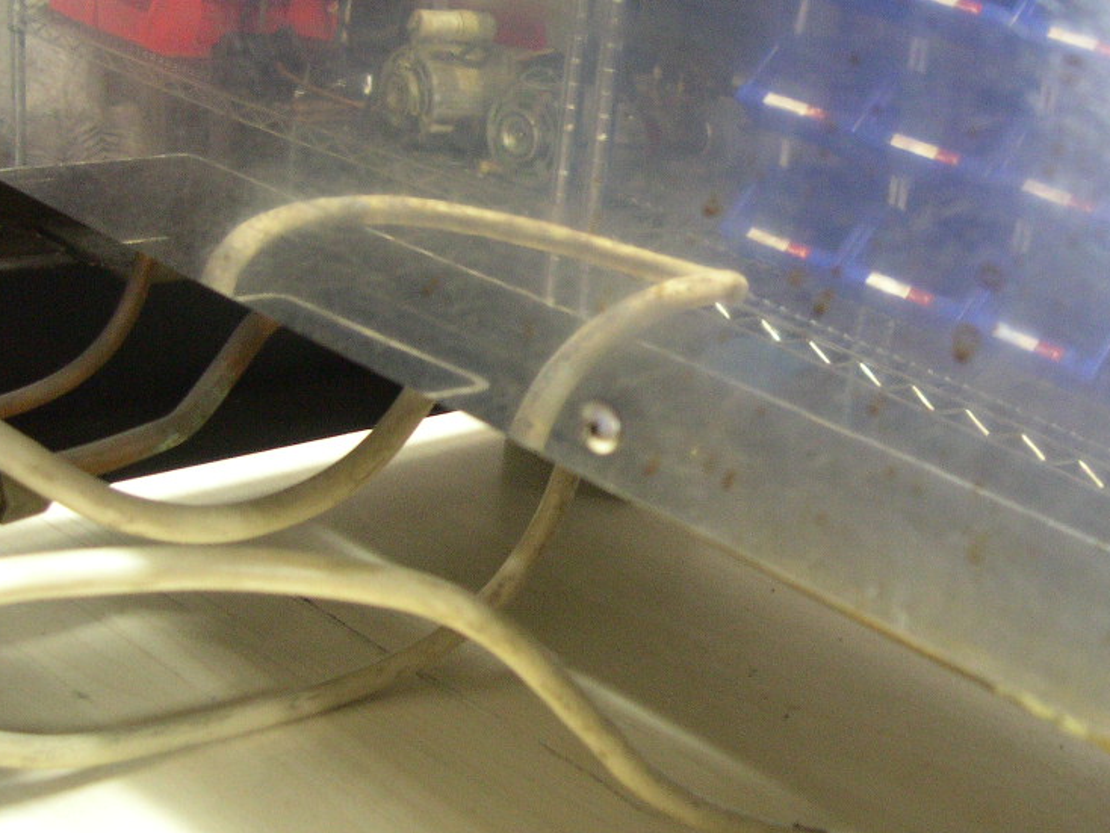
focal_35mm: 53
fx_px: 1700
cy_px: 339
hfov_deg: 35.7
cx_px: 758
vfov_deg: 27.5
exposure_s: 1/4.8
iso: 388
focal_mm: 8
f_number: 2.8
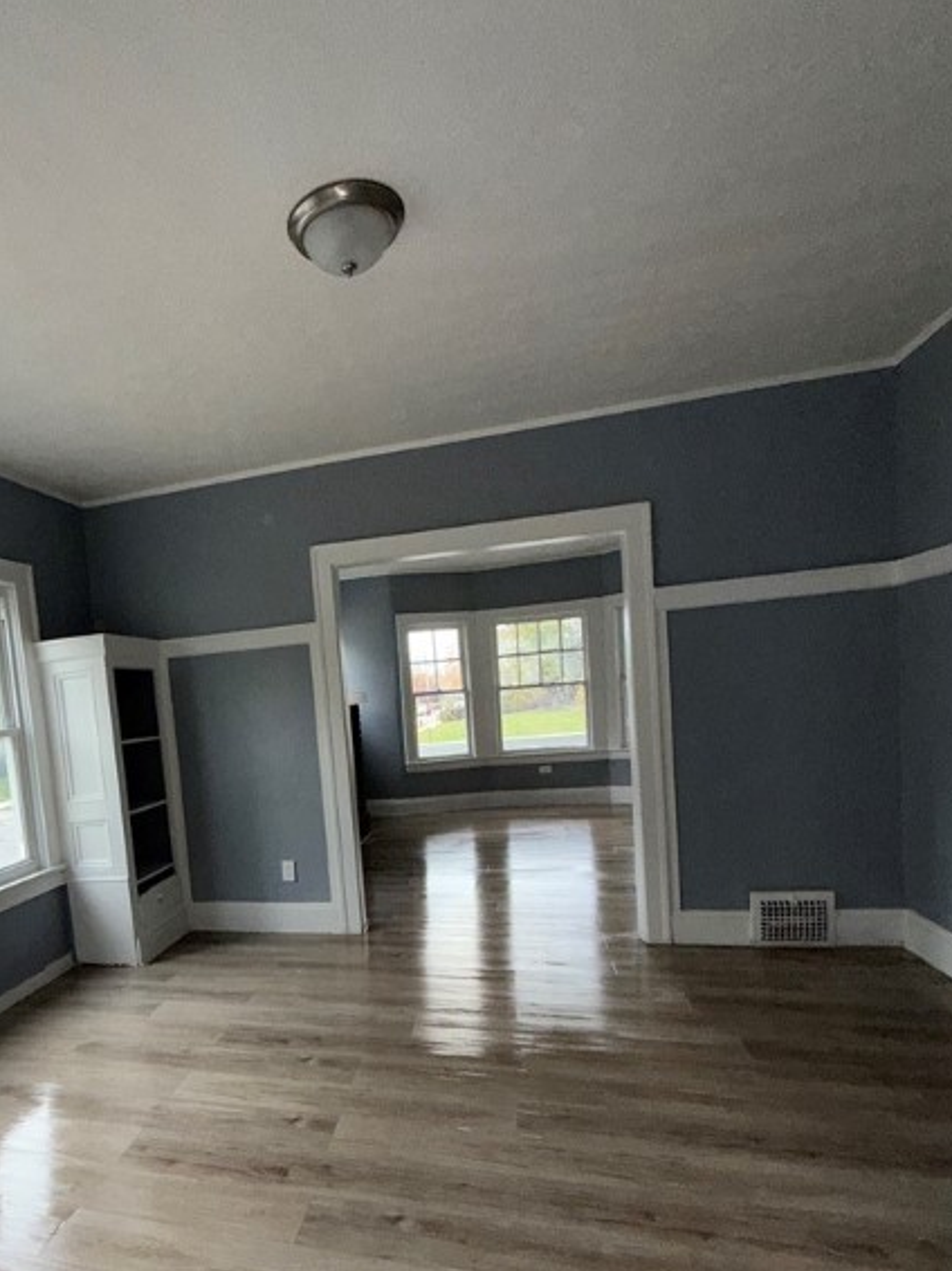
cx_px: 319
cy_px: 755
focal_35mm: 19
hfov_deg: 66.8
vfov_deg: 83.8
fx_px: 697
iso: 200
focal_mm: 2.22
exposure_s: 1/121
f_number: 2.2
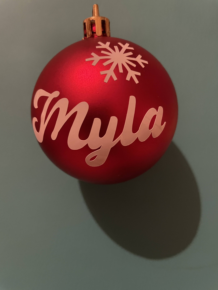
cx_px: 109
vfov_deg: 67.3
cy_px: 145
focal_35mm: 26
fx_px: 218
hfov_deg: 53.1
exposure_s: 1/25
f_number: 1.6
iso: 640
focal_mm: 4.2
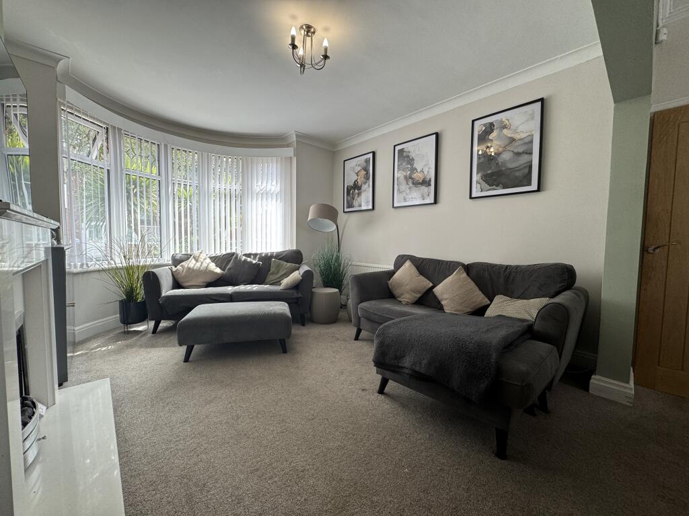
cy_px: 258
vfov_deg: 85.7
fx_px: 279
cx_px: 344
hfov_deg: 102.1
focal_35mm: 14
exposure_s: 1/99
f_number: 2.2
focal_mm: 2.22
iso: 50
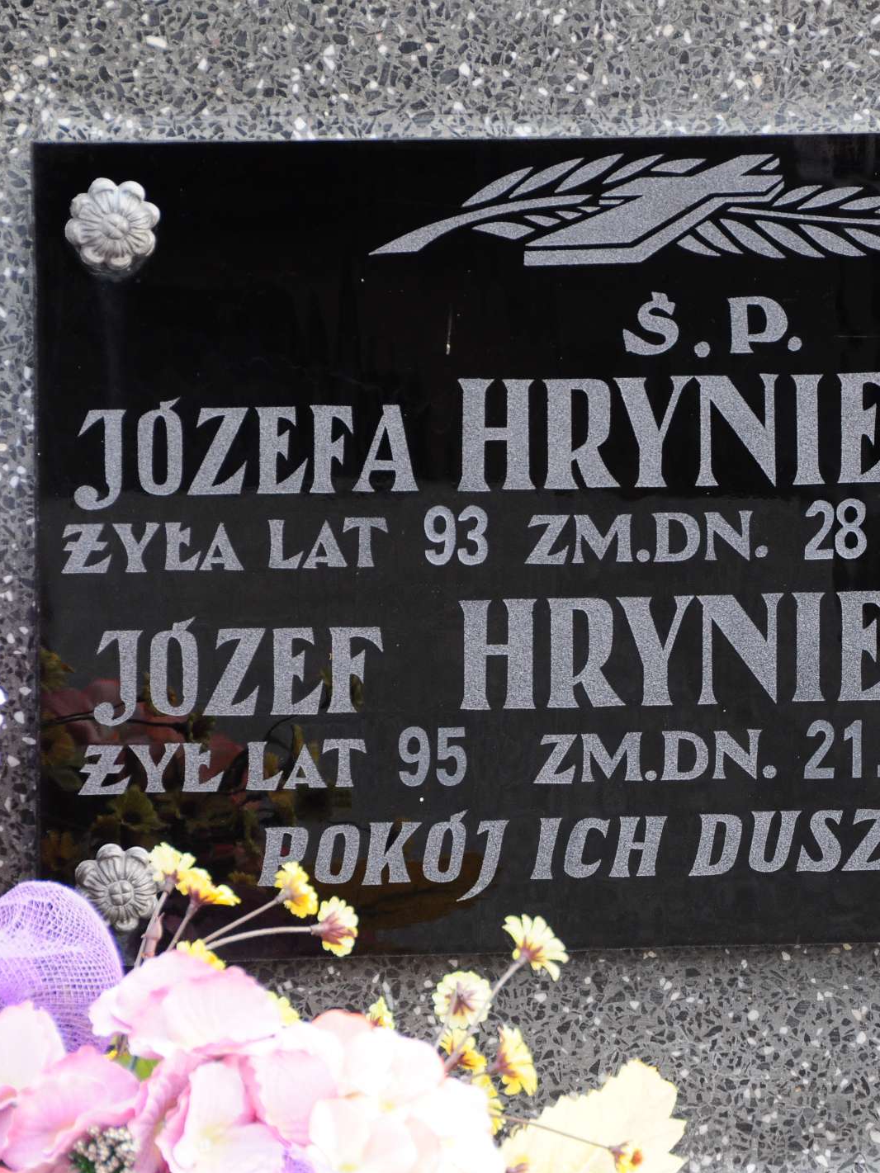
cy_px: 587
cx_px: 629
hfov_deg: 4.6
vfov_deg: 6.1
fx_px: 11048
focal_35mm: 326
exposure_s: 1/160
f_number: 7.1
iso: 500
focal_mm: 150
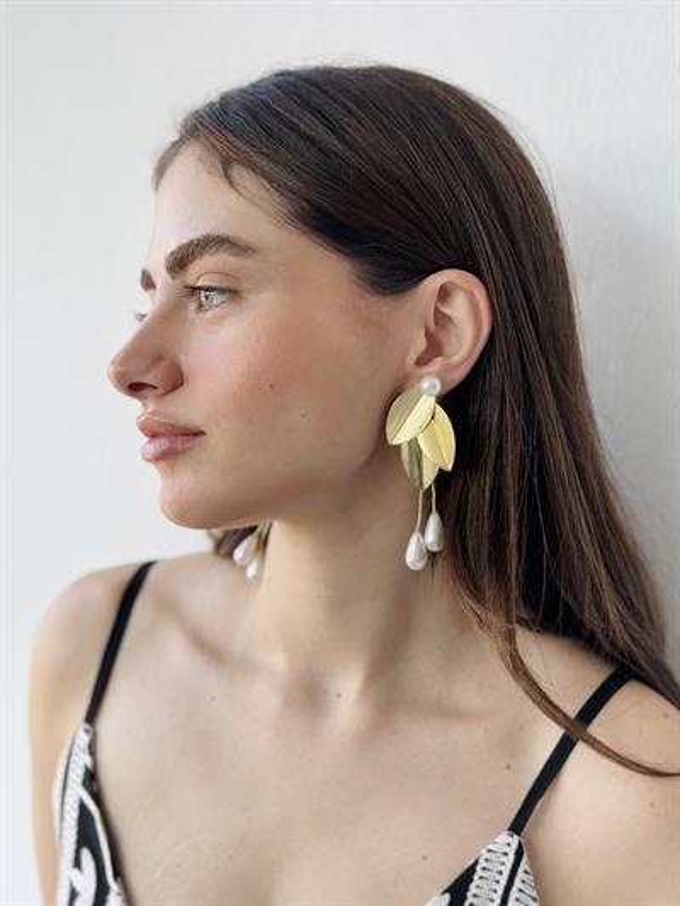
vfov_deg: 39.6
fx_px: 1257
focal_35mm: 48
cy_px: 453
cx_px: 340
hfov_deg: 30.3
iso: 64
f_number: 1.78
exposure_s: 1/183
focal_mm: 6.76
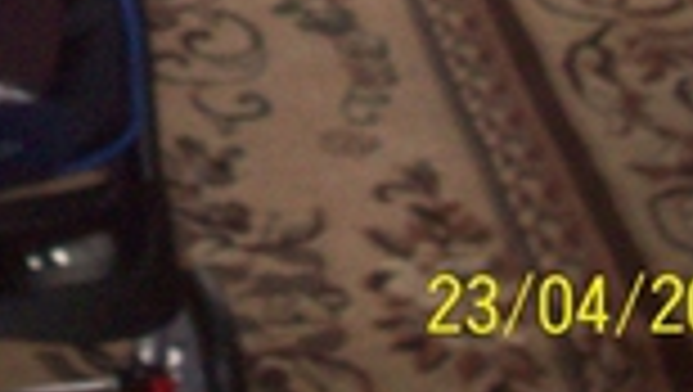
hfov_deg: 17.5
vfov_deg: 9.8
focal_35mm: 118
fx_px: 2171
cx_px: -72
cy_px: -311
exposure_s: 1/64
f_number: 2.8
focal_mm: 6.2
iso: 200
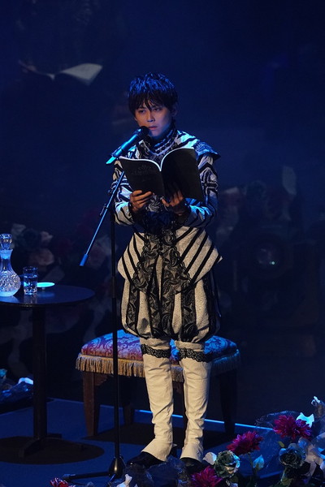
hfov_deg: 2.3
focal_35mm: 600
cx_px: 162
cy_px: 244
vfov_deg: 3.4
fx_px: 8124
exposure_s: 1/250
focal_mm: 400
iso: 6400
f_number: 3.5
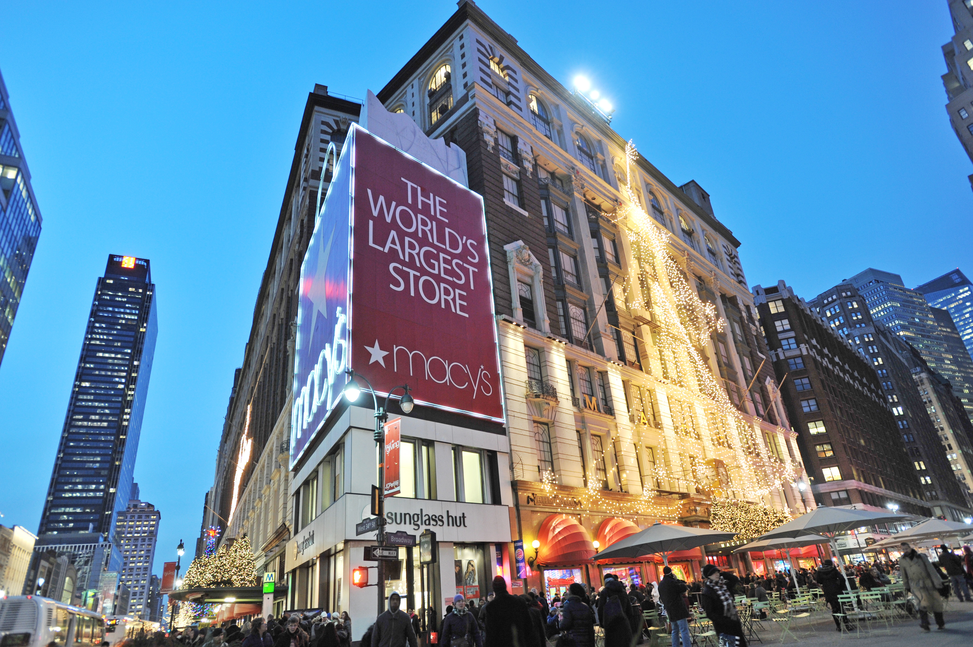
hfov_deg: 78.6
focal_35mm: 22
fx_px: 594
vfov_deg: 57.2
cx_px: 486
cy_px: 324
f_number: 3.5
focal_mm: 22
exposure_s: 1/25
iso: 1000
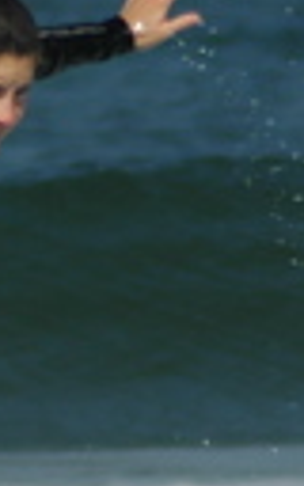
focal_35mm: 2283
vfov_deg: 0.9
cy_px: 393
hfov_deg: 0.6
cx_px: -114
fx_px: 30263
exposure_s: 1/500
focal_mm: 300
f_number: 5.6
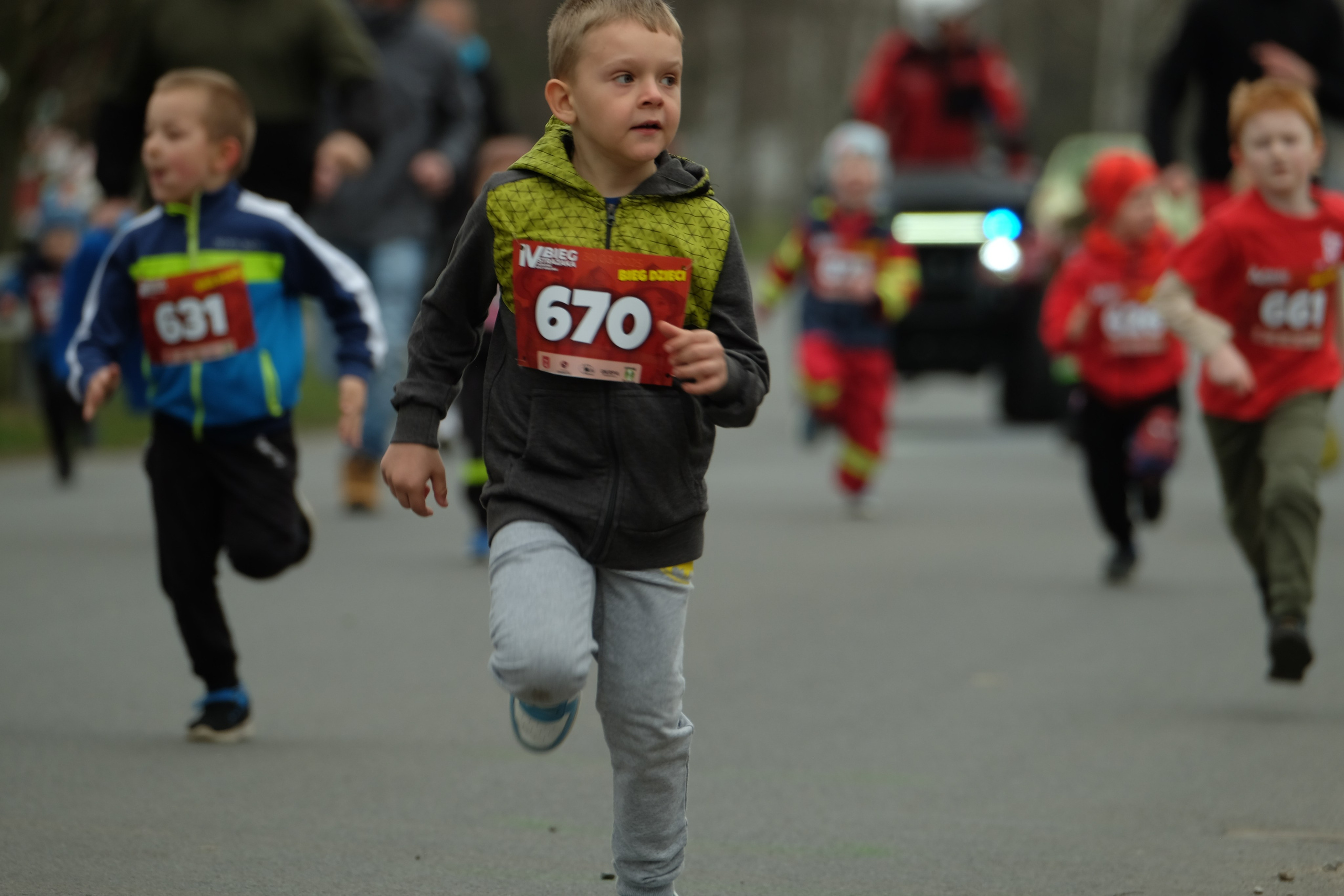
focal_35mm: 468
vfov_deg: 2.9
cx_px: 672
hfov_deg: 4.4
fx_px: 17472
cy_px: 448
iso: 200
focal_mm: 312
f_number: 5.6
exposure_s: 1/280
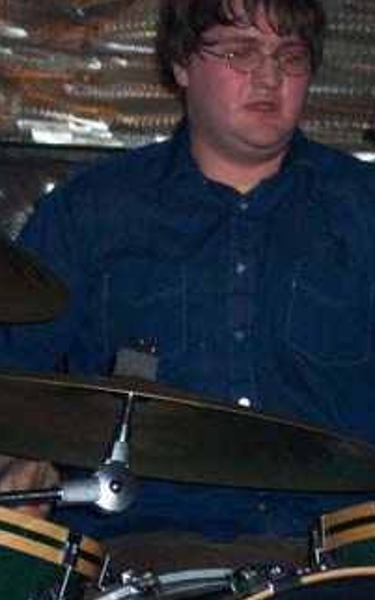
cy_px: 270
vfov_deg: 10.8
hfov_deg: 6.7
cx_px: 259
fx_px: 3191
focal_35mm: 195
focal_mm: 24
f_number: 4.8
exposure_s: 1/90
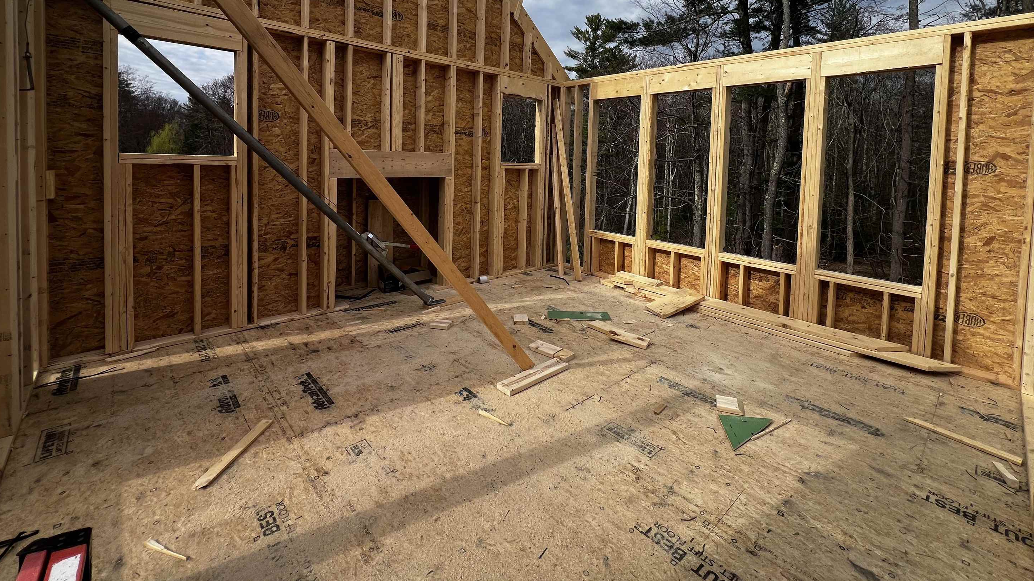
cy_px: 174
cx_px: 537
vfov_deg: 67.7
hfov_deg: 102.9
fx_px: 411
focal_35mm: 15
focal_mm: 1.57
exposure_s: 1/968
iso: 32
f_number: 1.8
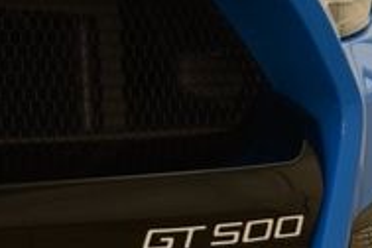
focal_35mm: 355
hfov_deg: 5.8
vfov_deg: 3.9
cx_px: -136
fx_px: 3668
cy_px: 9
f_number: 7.1
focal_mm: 70
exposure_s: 1/30
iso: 640
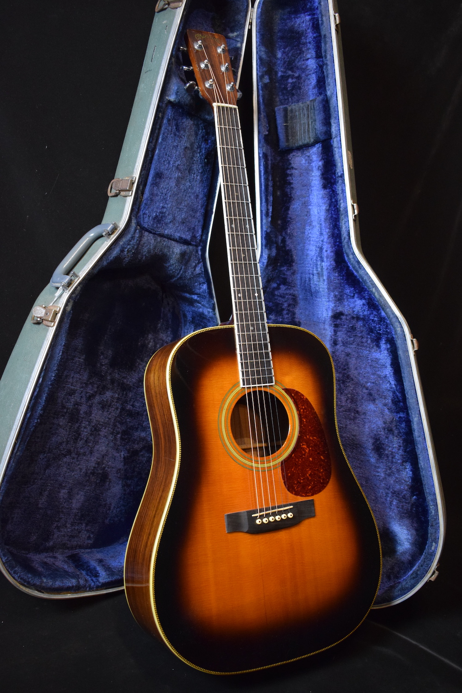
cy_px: 346
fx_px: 664
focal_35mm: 34
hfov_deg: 38.4
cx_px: 231
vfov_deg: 55.1
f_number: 3.8
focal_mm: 23
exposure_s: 1/30
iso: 2200
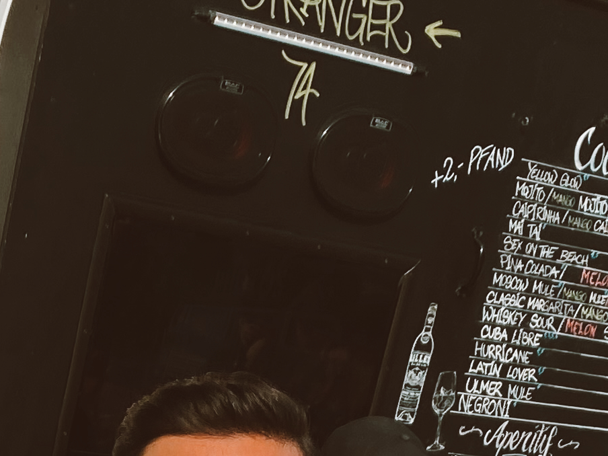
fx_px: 2037
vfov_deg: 11.5
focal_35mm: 116
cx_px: 55
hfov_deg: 16.7
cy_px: 904
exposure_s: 1/2571
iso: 32
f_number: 1.8
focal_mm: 4.25
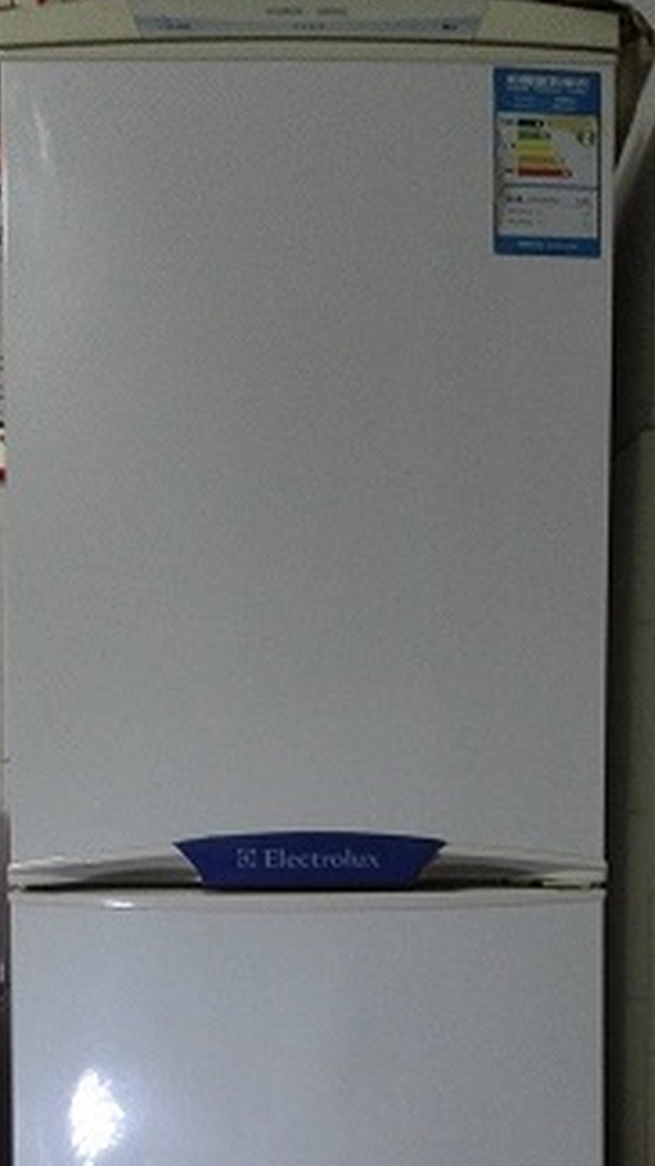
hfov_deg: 24.4
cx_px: 295
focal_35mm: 49
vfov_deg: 41.1
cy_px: 853
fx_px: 1515
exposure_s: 1/20
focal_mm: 3.79
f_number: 2
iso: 320
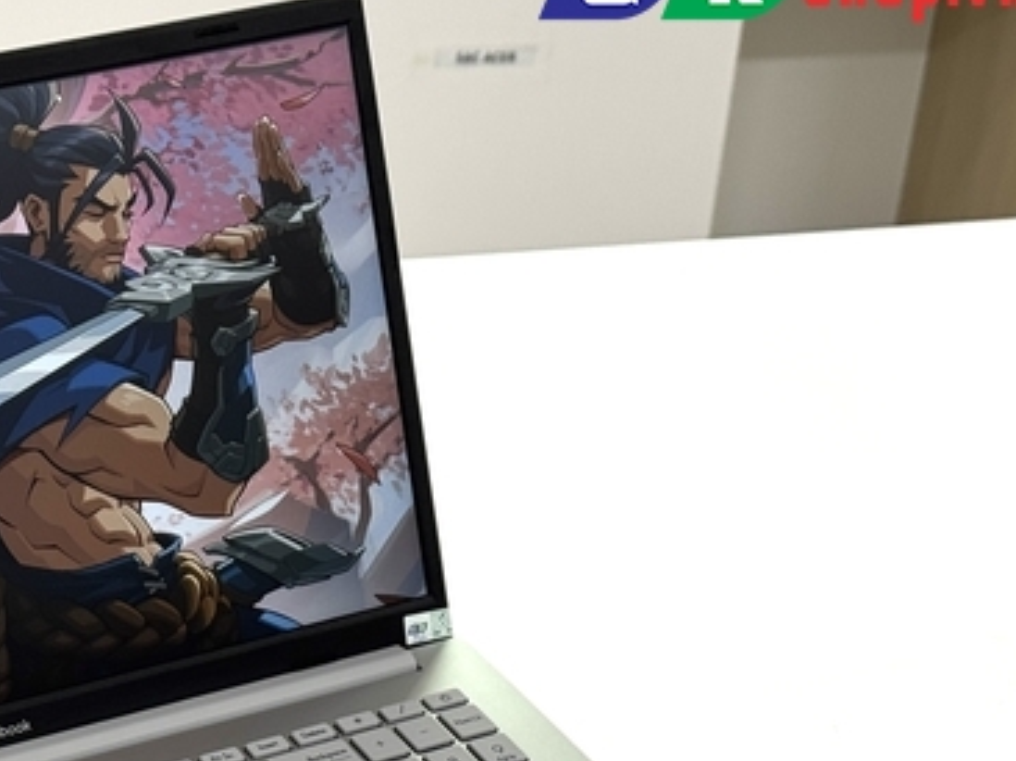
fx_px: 3080
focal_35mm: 105
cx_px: 8
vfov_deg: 13.9
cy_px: 708
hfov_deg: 18.3
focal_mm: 6.76
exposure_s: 1/100
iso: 50
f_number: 1.78
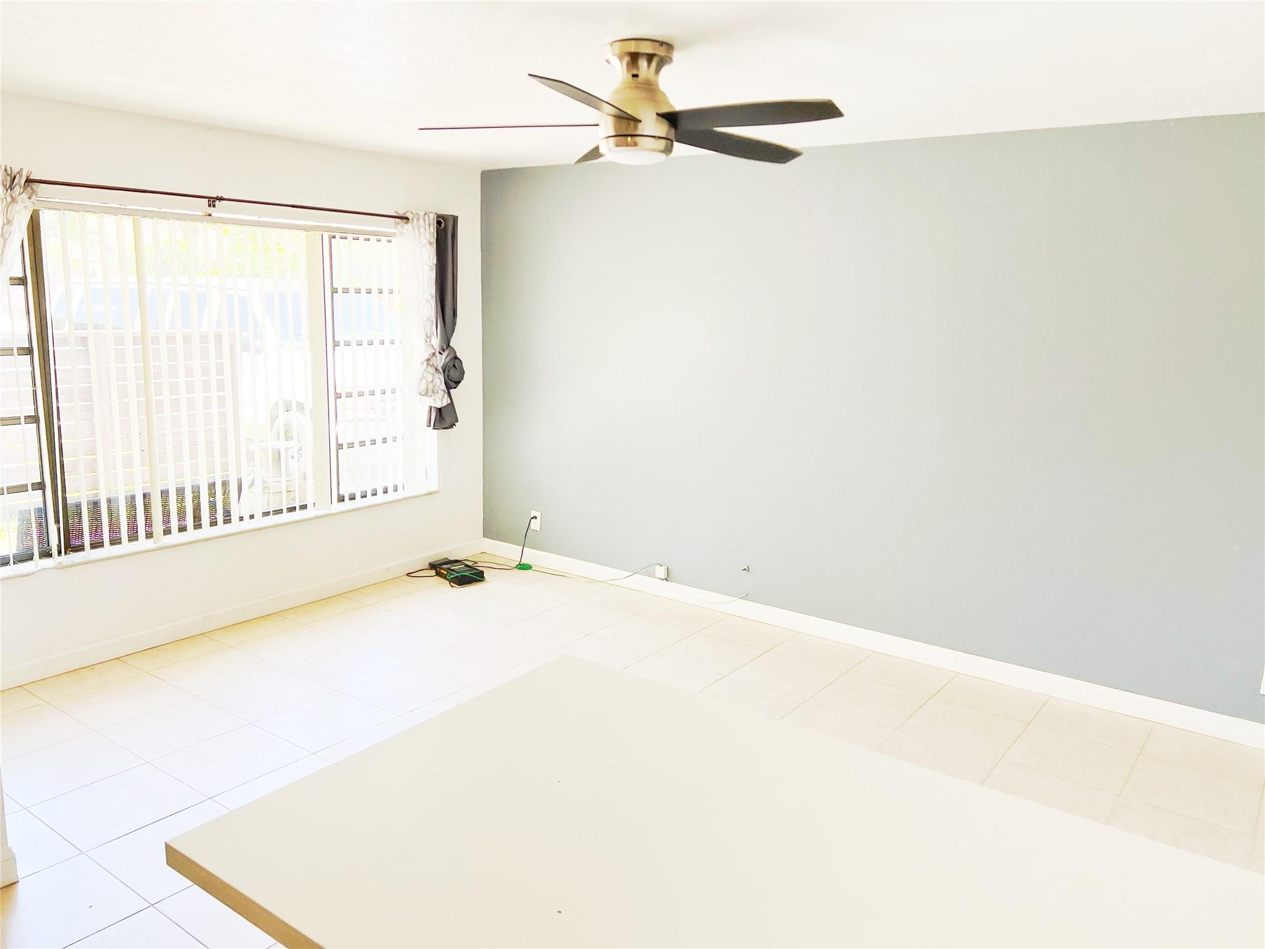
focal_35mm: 26
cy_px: 474
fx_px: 950
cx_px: 632
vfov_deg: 53.1
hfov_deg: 67.3
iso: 64
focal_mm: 5.7
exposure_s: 1/120
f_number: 1.5
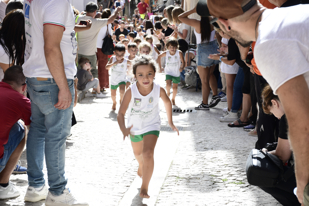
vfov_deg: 13.8
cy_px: 103
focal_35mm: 99
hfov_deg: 20.6
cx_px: 154
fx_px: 850
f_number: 8
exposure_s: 1/160
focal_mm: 66
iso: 200
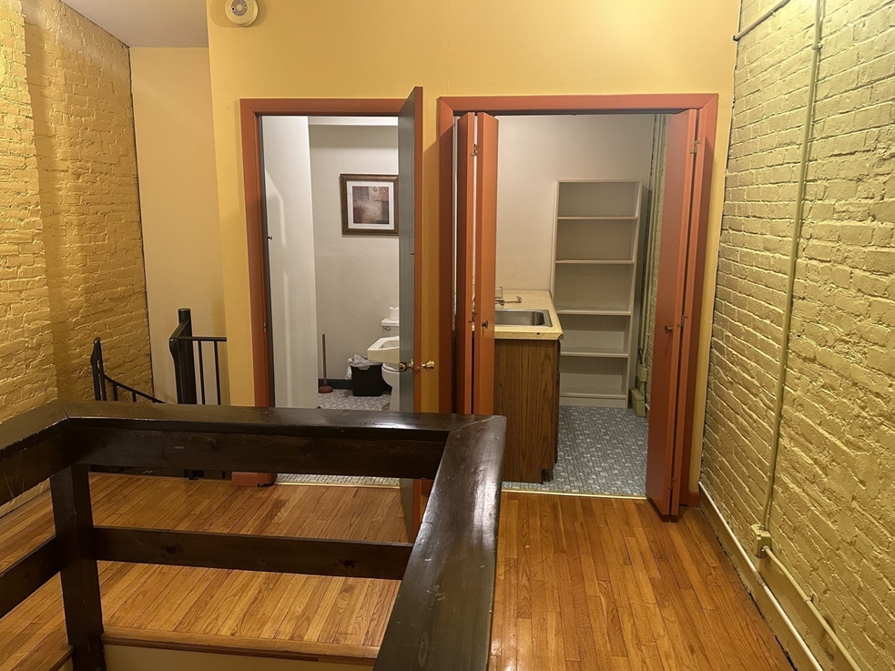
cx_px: 456
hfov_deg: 69.4
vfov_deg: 54.9
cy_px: 326
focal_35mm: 25
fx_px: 646
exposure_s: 1/60
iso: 400
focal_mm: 6.86
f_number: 1.78
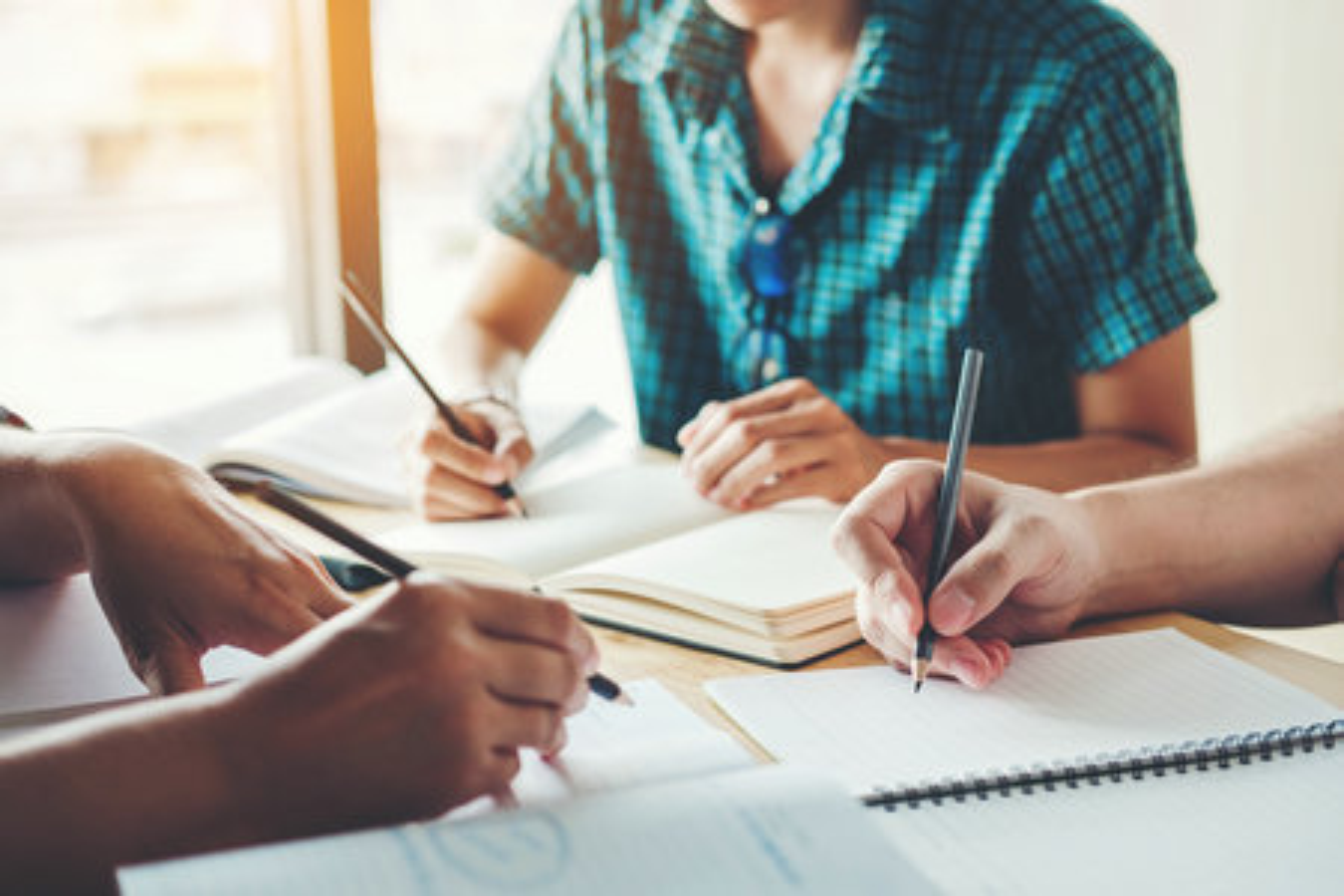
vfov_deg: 25.5
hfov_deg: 37.5
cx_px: 672
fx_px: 1979
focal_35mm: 53
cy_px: 448
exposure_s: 1/50
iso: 100
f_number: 2.5
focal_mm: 35
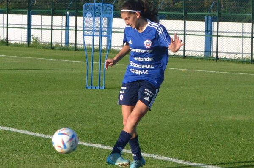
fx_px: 306
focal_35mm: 44
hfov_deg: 45.0
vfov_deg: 30.7
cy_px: 84
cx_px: 127
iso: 400
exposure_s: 1/1250
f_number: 5.6
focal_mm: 29
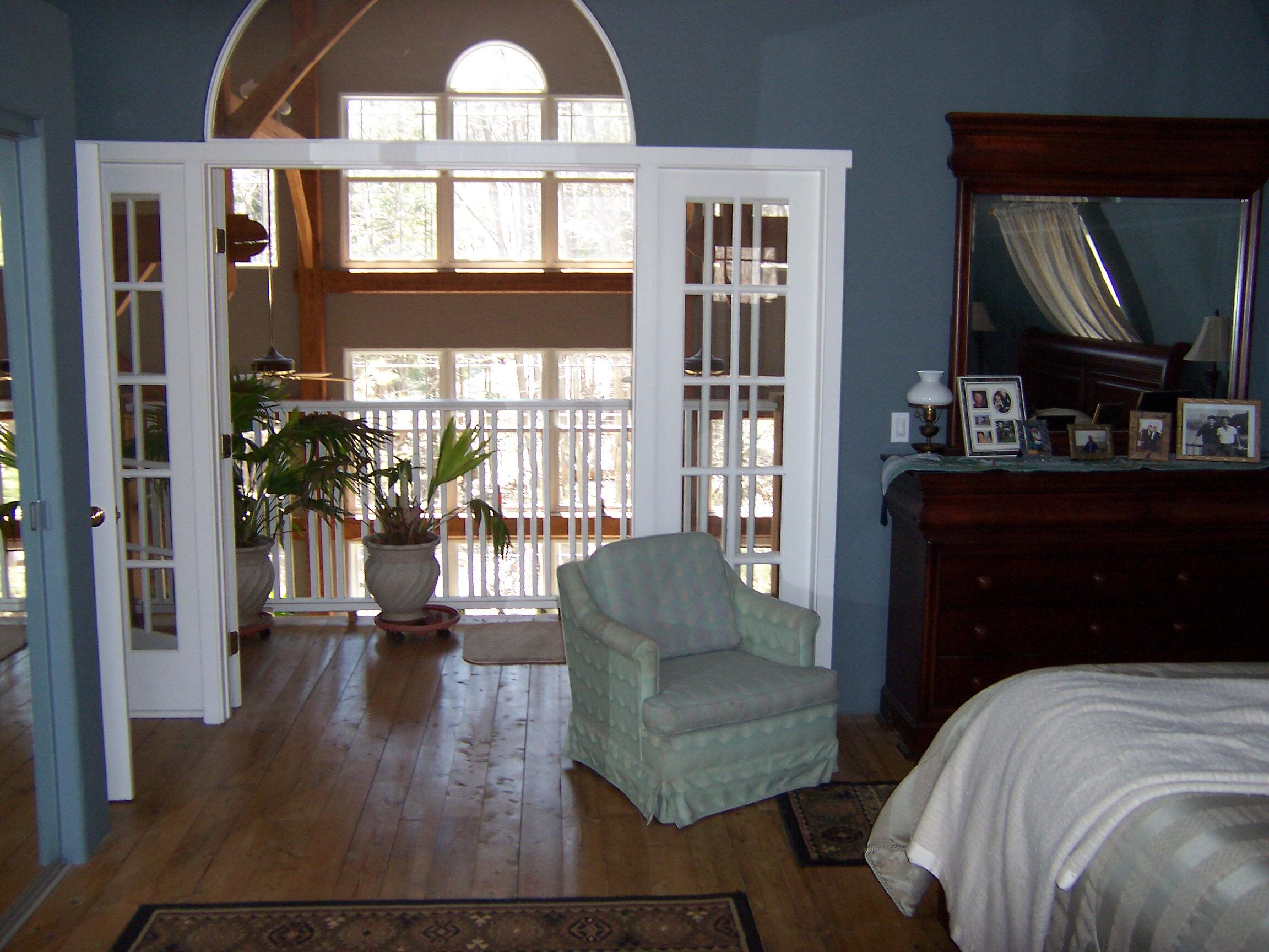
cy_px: 476
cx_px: 634
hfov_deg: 55.4
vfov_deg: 42.9
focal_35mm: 33
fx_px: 1210
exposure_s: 1/60
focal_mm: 5.5
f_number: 2.8
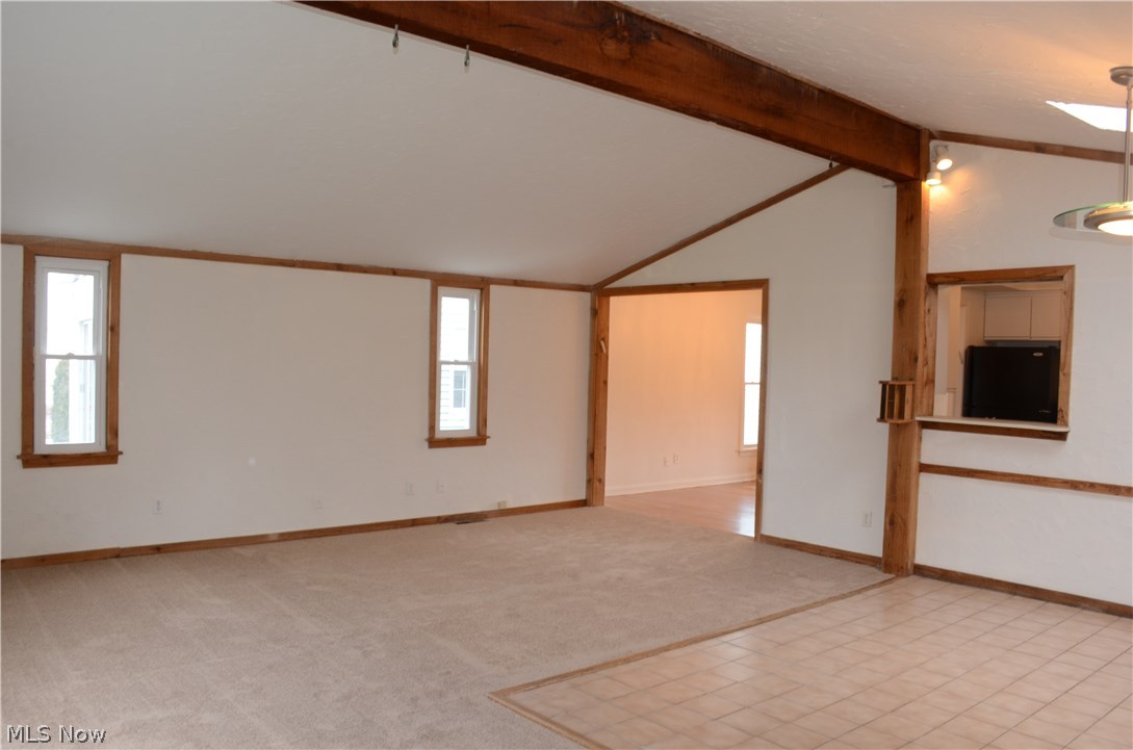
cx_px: 566
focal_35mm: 27
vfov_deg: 47.7
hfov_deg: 67.5
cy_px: 375
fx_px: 848
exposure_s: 1/10
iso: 400
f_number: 11
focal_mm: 18
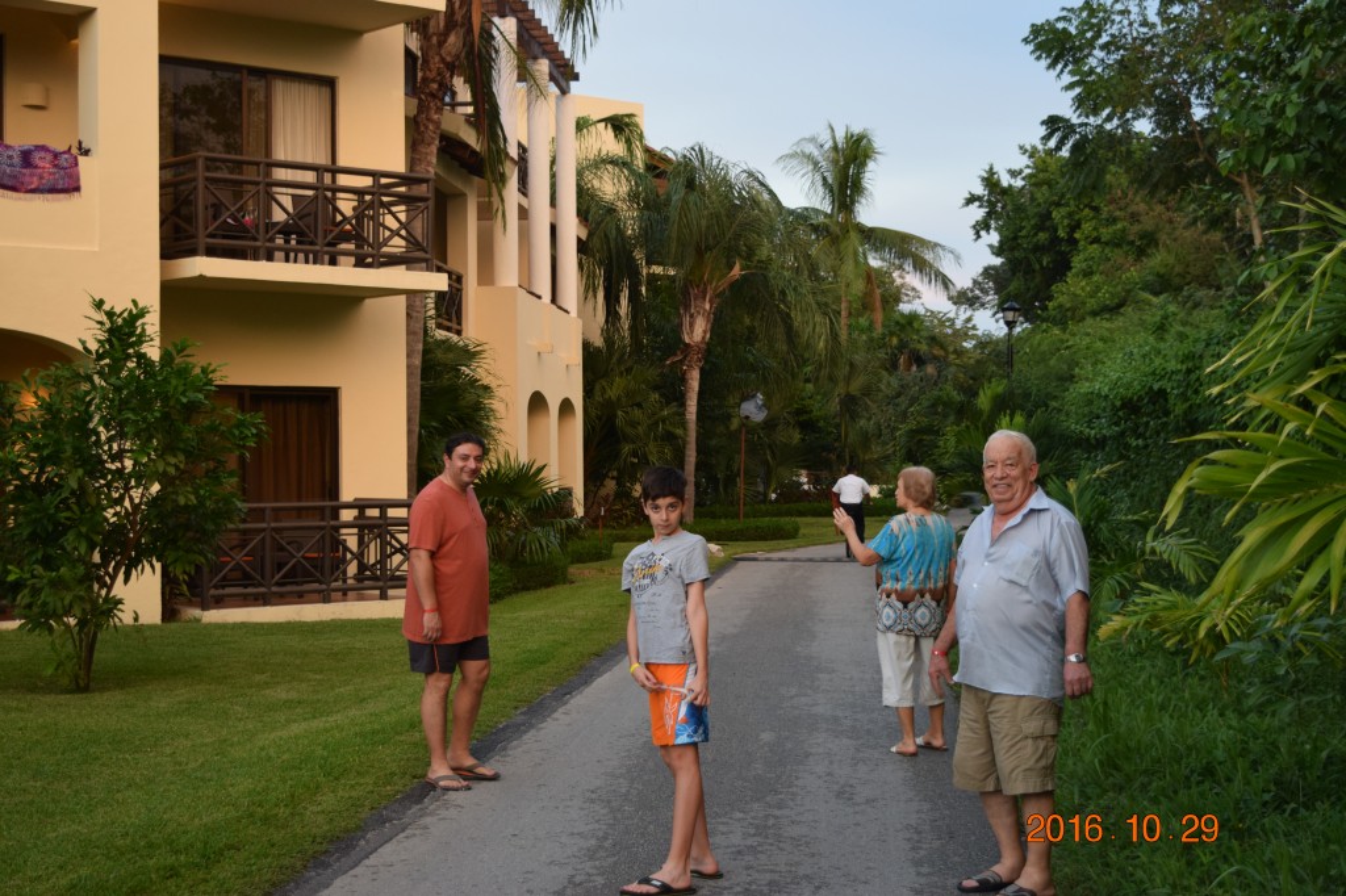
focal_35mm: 54
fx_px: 2018
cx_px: 673
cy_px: 448
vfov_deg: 25.0
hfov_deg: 36.9
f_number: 4.8
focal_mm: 36
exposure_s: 1/60
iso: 720
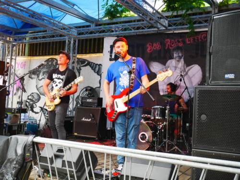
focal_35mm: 40
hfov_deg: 46.8
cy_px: 90
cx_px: 120
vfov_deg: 36.0
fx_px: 277
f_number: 5.5
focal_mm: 20
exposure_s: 1/10
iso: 400
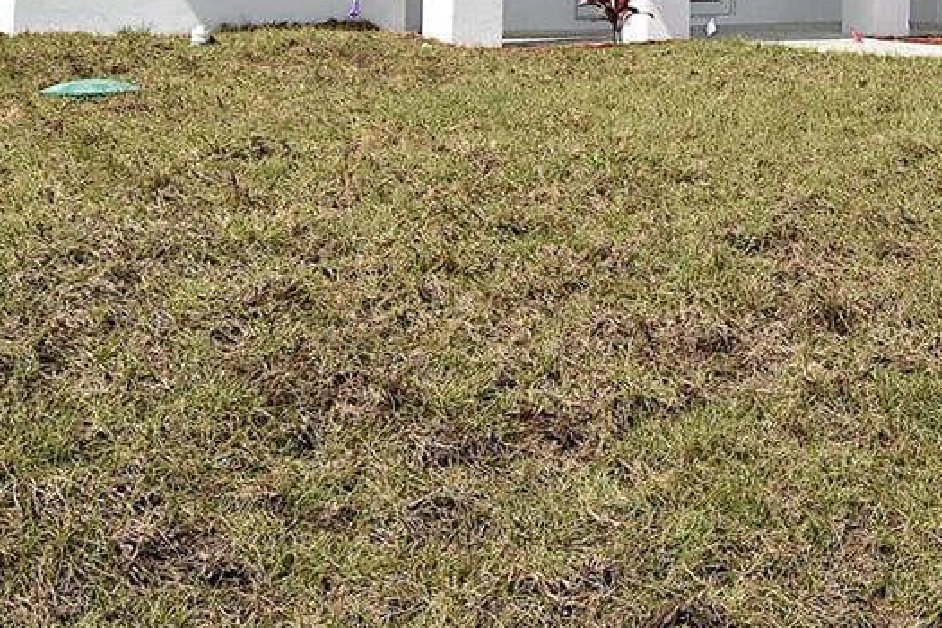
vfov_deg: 18.6
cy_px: -160
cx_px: 822
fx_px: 1793
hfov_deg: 28.5
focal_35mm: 69
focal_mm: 15
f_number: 14
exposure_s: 1/250
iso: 250
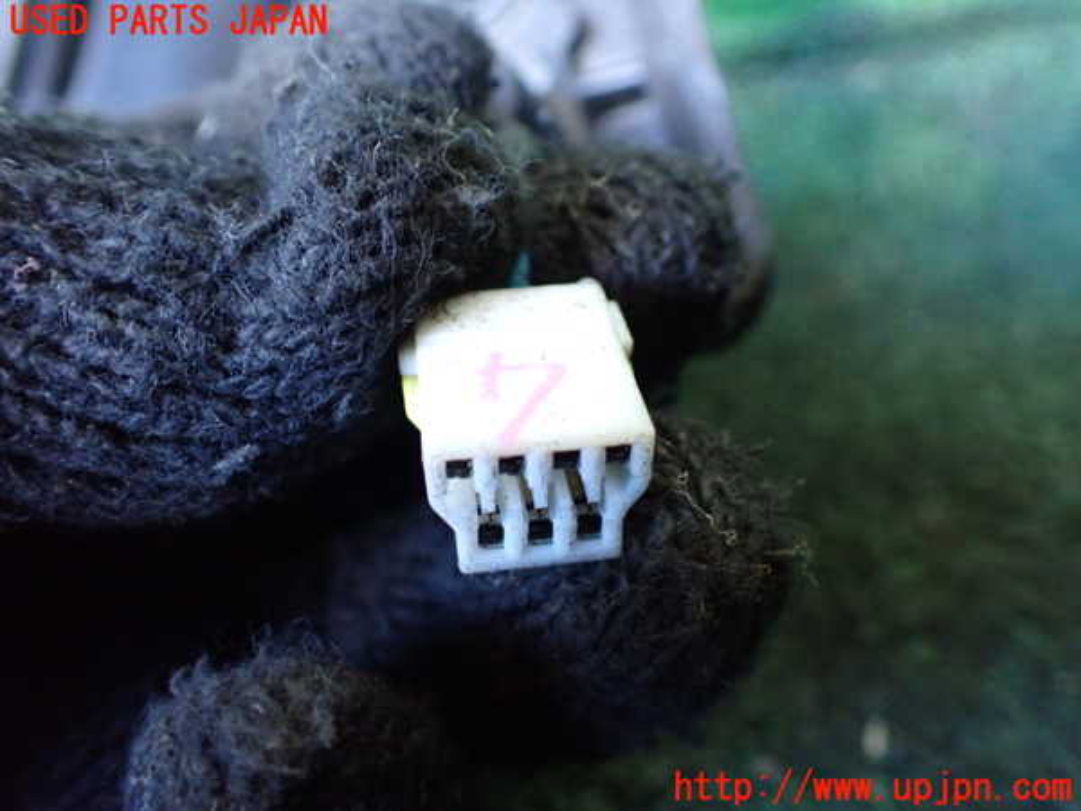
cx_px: 540
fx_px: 937
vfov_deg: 46.8
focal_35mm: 30
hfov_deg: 60.0
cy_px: 406
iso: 1000
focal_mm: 5.4
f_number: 2.3
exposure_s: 1/30
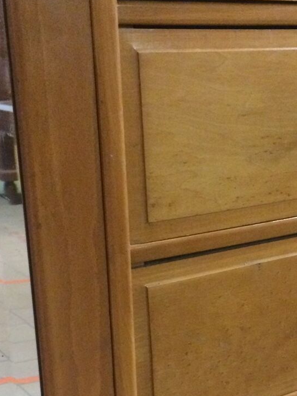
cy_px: 324
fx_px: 755
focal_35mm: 66
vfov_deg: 28.7
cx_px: 238
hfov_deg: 22.0
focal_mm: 4.15
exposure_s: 1/17
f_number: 2.2
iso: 400
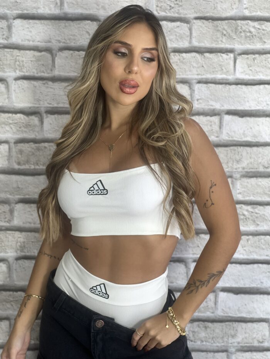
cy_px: 180
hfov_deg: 19.1
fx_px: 801
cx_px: 135
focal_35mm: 77
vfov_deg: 25.3
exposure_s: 1/120
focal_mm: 9
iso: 100
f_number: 2.8
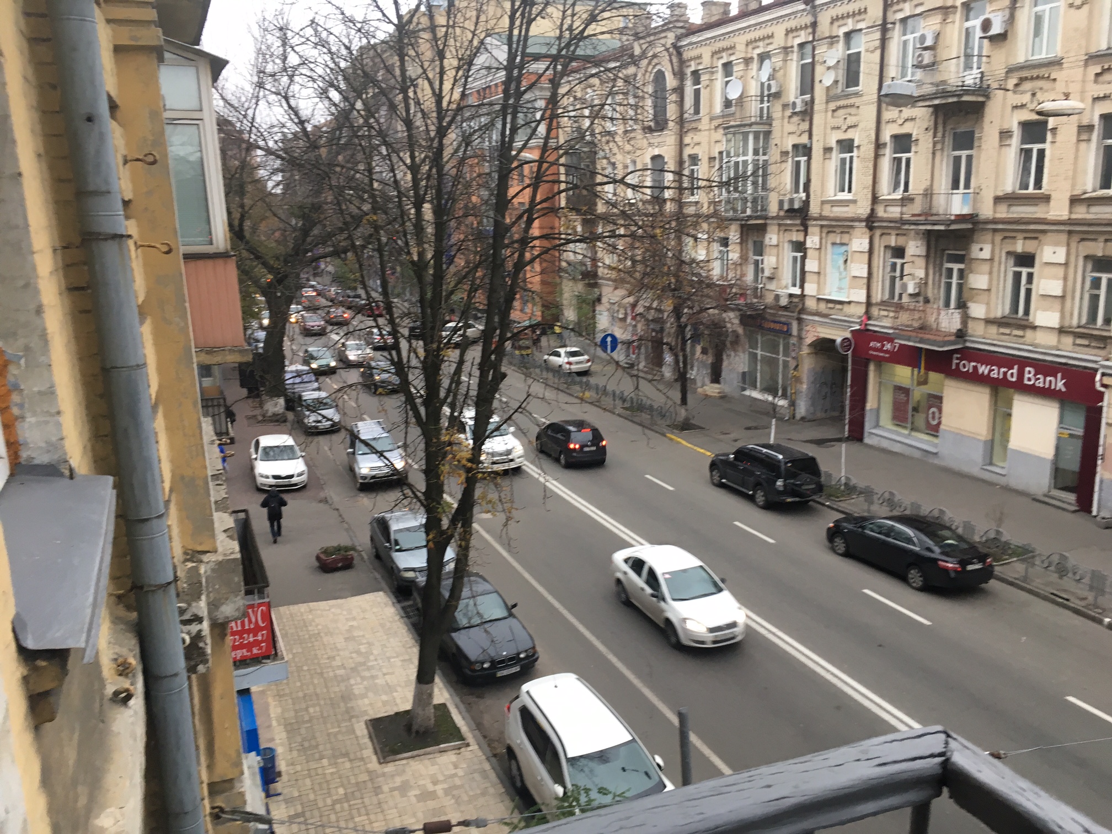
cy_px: 417
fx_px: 932
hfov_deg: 61.7
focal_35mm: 29
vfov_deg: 48.2
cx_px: 556
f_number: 2.2
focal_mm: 4.15
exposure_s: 1/33
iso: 40
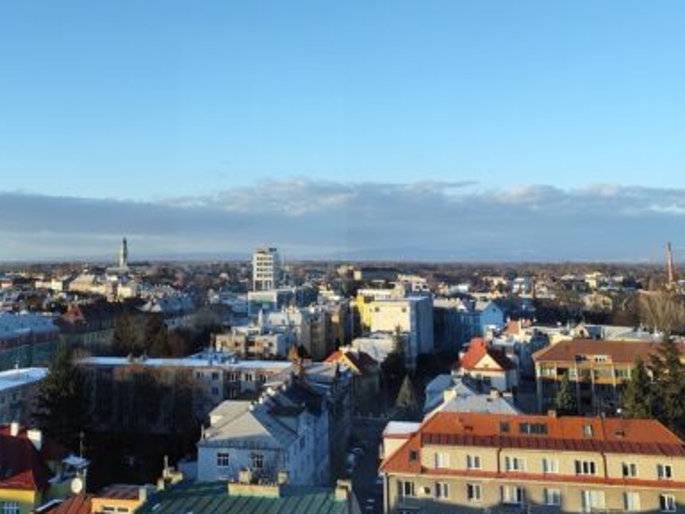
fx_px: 910
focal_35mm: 46
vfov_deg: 30.4
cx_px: 248
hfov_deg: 40.9
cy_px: 70
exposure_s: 1/107
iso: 50
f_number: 1.65
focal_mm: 6.19
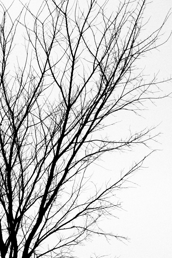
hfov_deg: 10.5
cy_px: 236
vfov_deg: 15.6
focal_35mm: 130
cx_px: 8
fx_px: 932
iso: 125
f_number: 5.6
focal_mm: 35
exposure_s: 1/7000
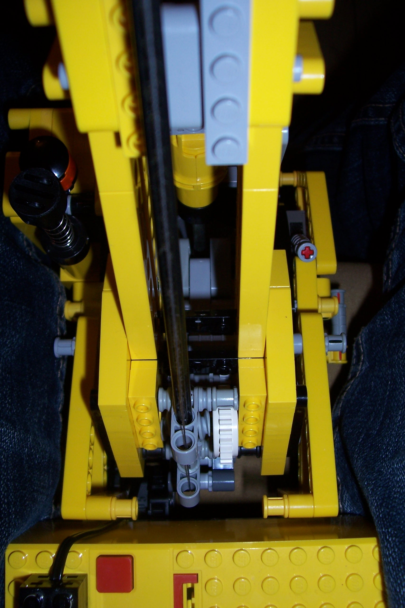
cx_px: 202
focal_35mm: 34
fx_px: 574
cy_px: 304
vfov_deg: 55.8
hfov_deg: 38.9
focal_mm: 5.6
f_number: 2.7
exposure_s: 1/60
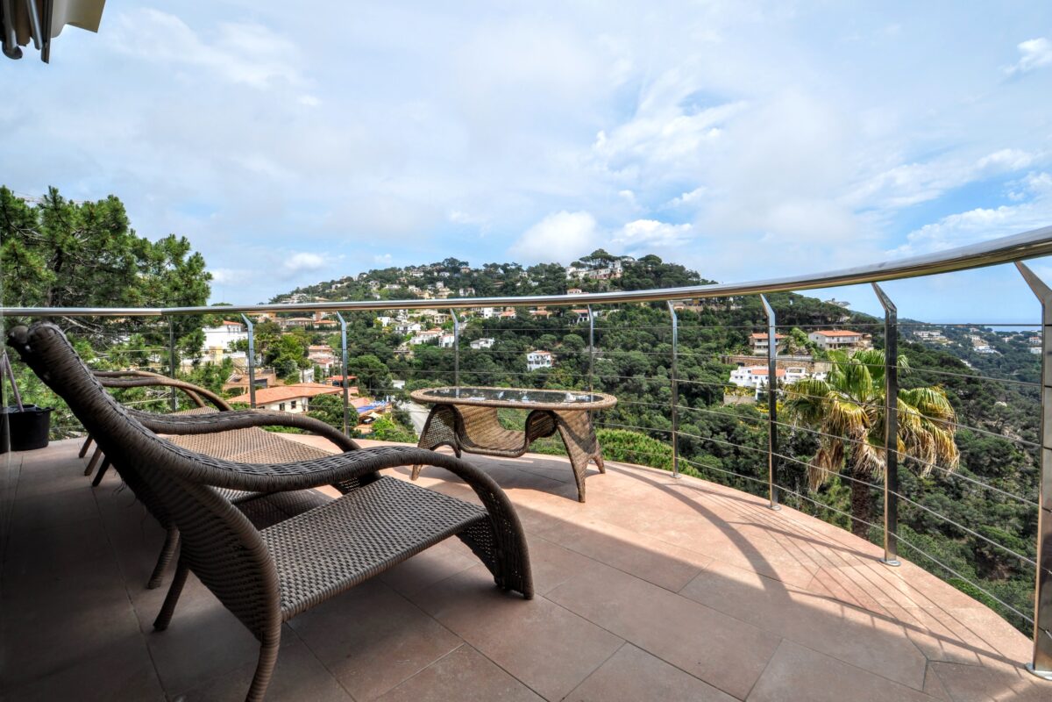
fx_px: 438
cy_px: 351
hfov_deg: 100.4
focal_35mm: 15
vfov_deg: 77.3
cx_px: 526
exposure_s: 1/320
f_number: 9
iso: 200
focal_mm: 10
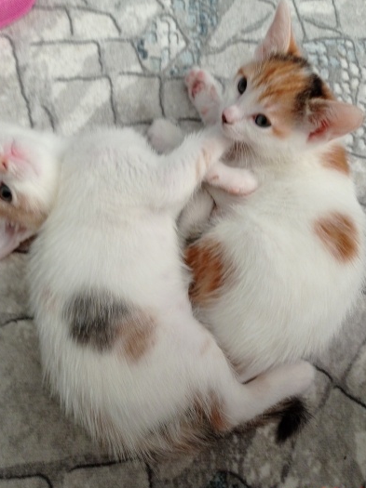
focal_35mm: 32
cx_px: 181
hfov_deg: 44.1
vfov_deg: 56.8
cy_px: 242
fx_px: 452
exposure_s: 1/33.3
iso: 208
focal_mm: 4.7
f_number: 1.79
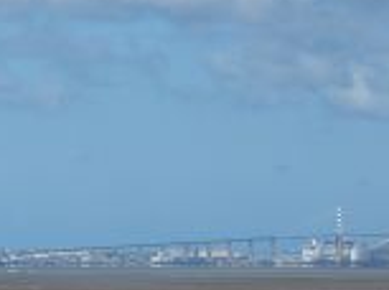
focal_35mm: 380
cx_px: 379
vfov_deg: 3.9
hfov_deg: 5.2
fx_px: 4260
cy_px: 256
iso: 100
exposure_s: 1/1600
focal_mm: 20.9
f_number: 4
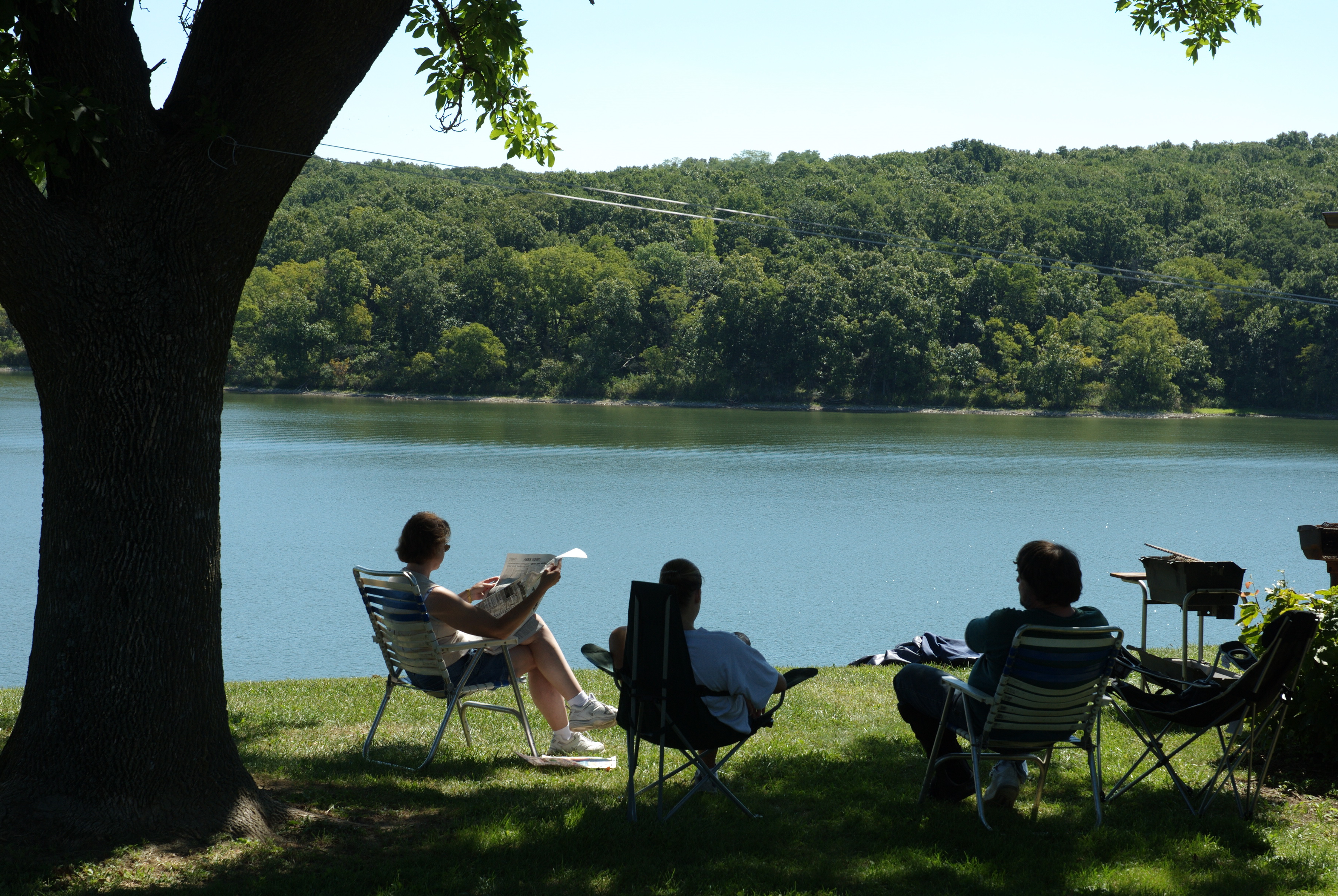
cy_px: 478
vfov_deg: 18.5
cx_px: 708
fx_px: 2754
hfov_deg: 27.3
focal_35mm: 74
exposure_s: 1/160
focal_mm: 46
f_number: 8
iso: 100
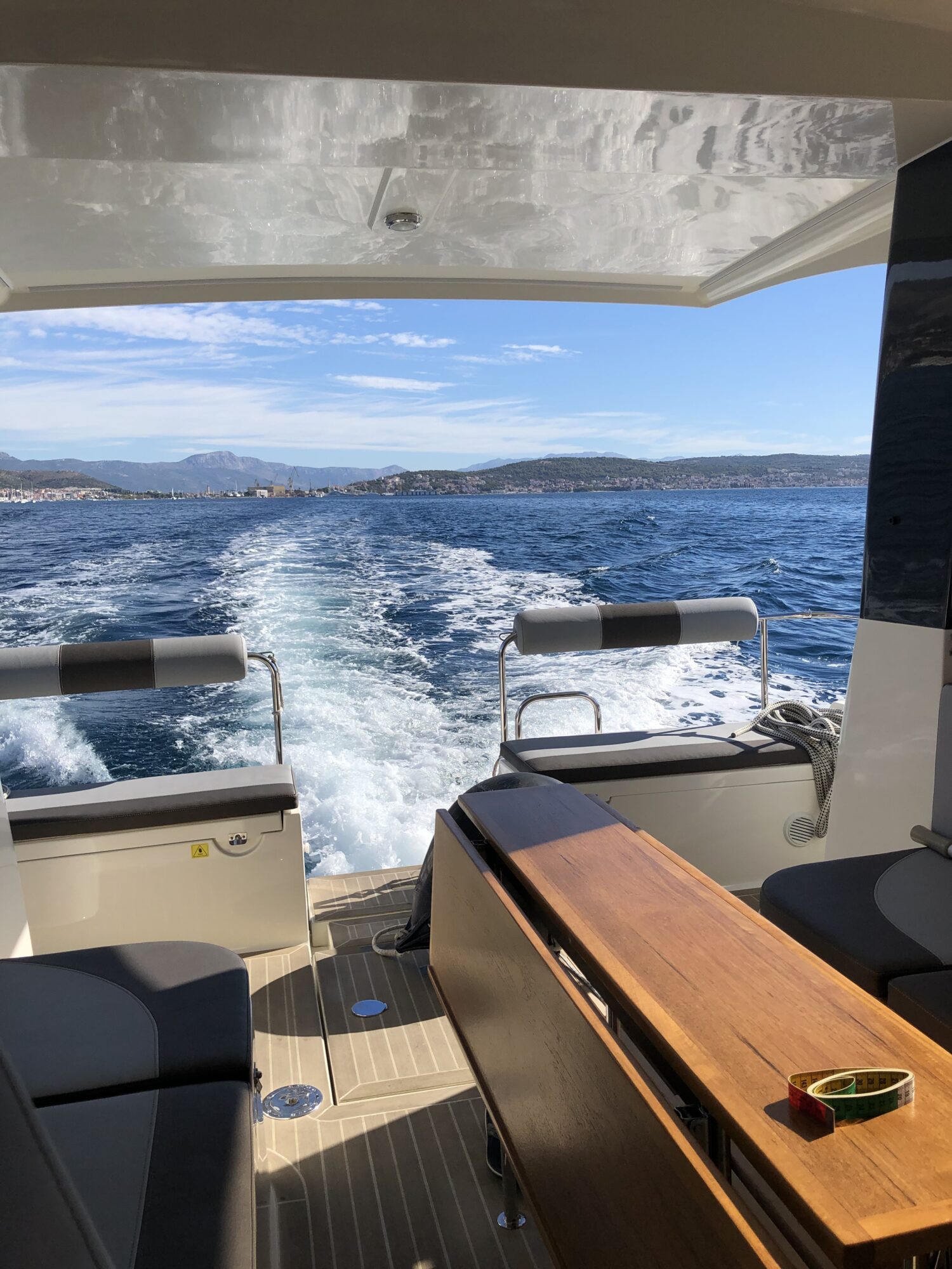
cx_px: 476
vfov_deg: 63.4
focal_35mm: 28
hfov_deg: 49.7
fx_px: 1027
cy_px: 634
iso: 25
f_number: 1.8
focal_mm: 3.99
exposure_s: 1/2825
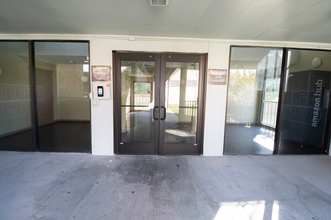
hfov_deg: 96.7
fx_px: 147
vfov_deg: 73.8
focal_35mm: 16
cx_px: 165
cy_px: 107
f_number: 8
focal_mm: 10
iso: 3200
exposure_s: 1/160
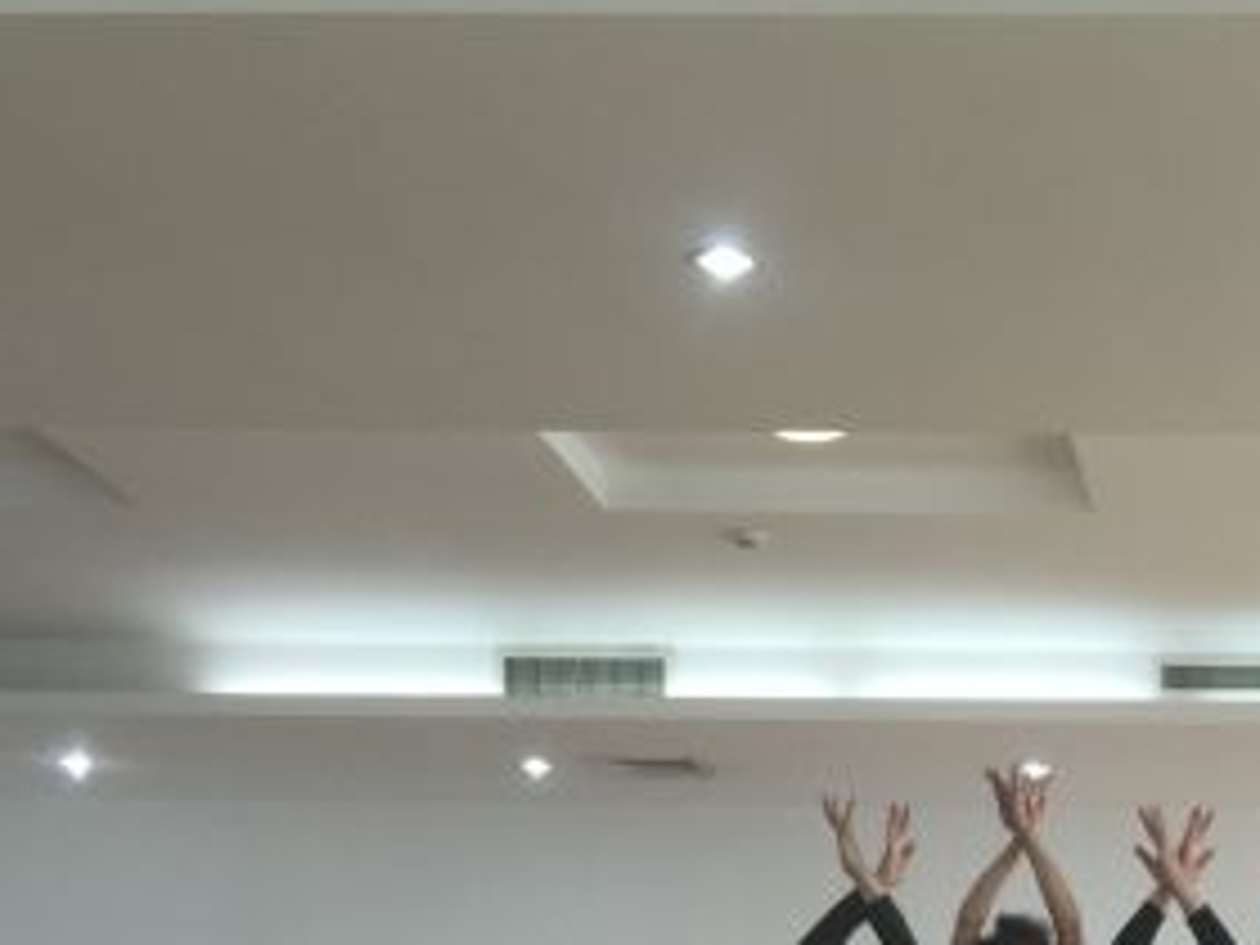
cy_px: 1287
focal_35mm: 83
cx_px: 1328
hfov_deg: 22.4
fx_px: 3021
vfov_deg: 16.6
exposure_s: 1/40
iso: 32
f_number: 2.2
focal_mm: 4.15
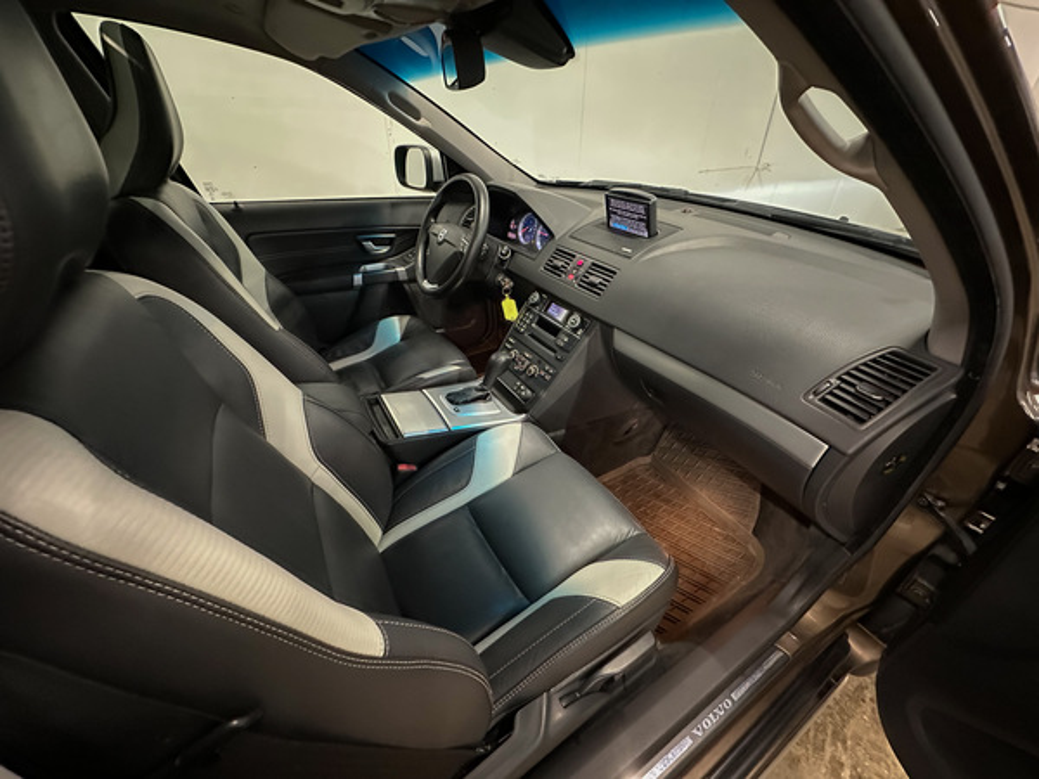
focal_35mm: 14
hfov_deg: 102.1
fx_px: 420
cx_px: 520
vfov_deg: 85.7
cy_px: 390
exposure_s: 1/34
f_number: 2.2
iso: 1250
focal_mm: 2.22
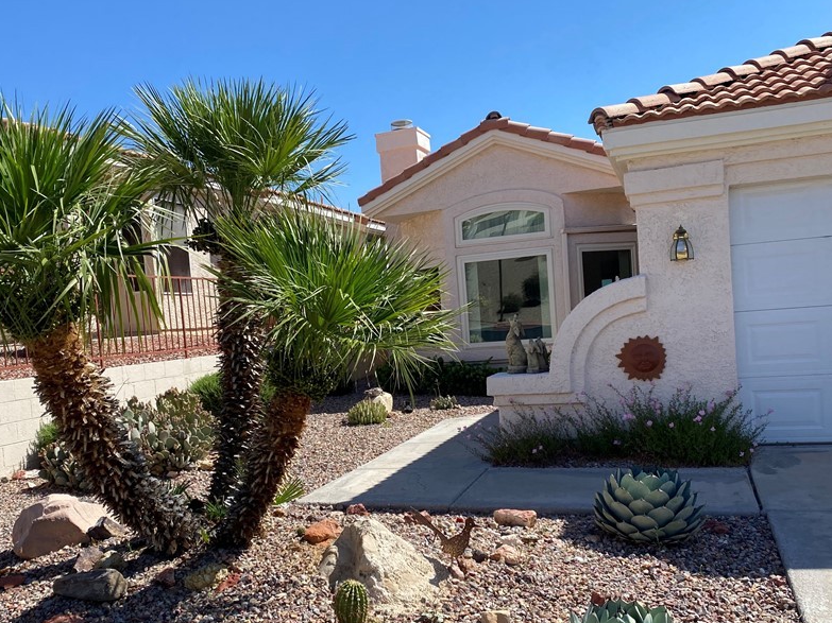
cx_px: 395
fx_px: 817
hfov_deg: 53.9
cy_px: 363
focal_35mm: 34
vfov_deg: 41.7
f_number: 1.8
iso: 32
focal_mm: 4.25
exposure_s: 1/2513
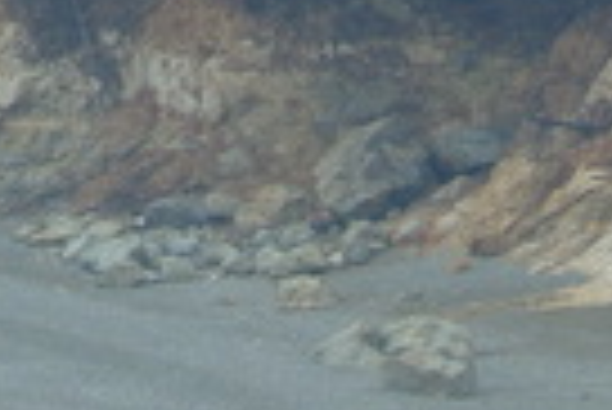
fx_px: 17733
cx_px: 142
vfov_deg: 1.3
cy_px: 338
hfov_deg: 2.0
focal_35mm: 1042
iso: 200
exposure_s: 1/90
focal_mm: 135
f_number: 13
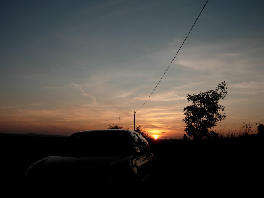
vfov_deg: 35.9
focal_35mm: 40
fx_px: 305
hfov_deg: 46.8
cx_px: 125
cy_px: 108
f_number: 3
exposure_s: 1/836
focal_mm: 7.5
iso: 50
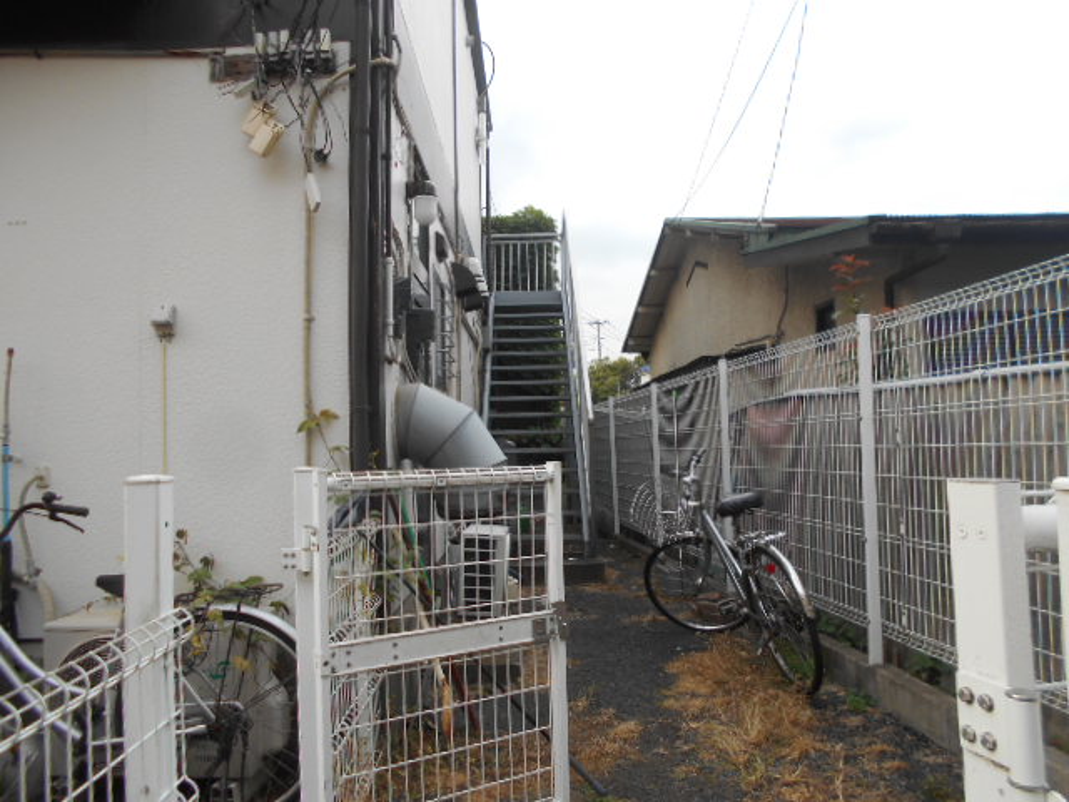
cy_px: 401
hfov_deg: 67.3
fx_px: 803
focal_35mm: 26
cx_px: 534
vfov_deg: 53.1
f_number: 3.2
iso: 80
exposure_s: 1/160
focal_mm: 4.6
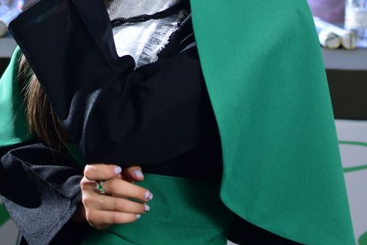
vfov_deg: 13.7
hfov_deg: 21.0
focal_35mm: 97
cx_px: 175
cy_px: -54
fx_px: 988
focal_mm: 35
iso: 1000
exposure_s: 1/125
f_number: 4
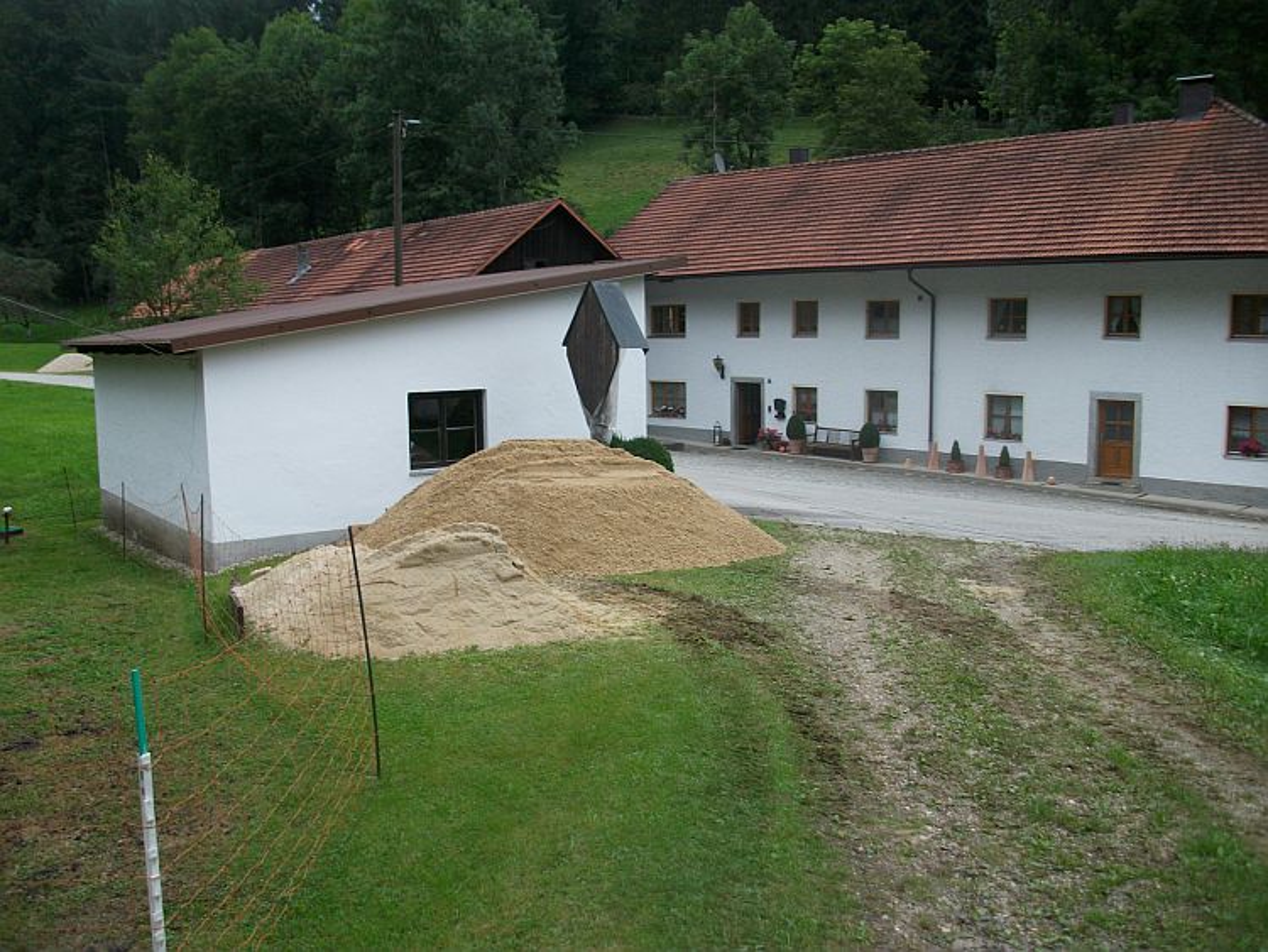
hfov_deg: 58.3
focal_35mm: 31
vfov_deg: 45.5
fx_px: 1136
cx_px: 634
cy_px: 476
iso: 80
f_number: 2.9
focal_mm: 5.7
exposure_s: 1/62.4
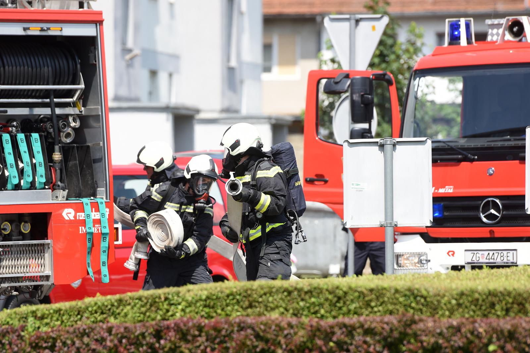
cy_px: 176
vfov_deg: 6.9
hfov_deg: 10.3
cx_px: 265
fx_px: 2944
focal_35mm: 200
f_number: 5
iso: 125
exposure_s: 1/800
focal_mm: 200
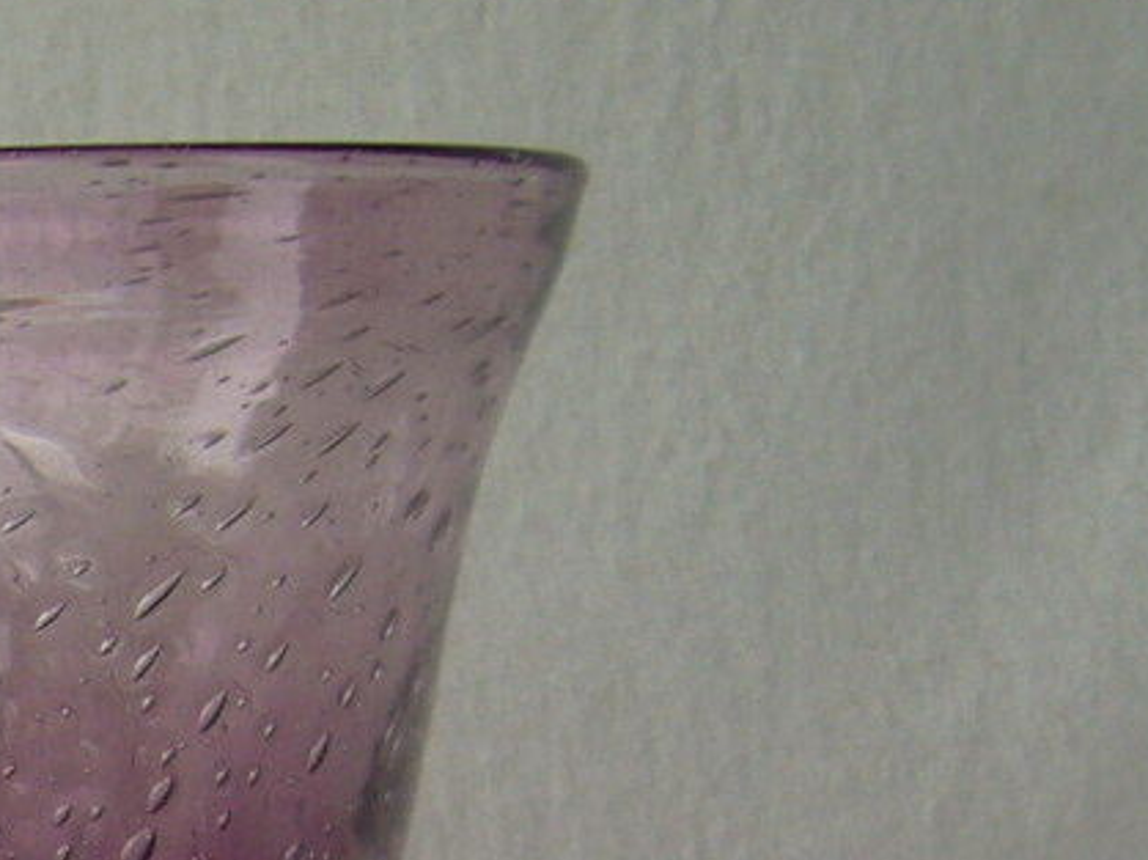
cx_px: -492
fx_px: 4441
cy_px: 1497
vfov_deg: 10.5
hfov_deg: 13.9
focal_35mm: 134
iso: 80
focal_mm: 5.8
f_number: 2.8
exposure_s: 1/100
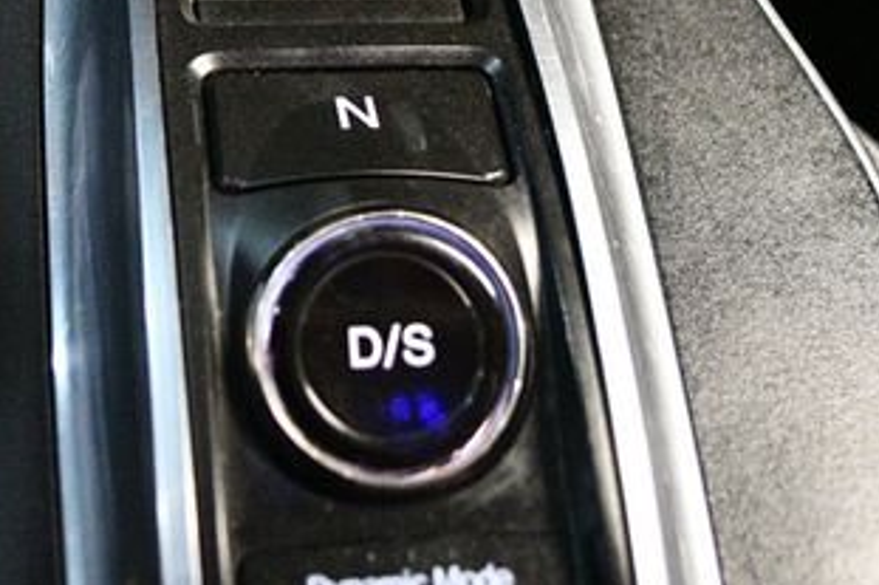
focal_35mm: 74
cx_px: 359
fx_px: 1806
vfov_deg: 18.0
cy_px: 28
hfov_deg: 27.3
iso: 10000
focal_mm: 24
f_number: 4
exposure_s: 1/60
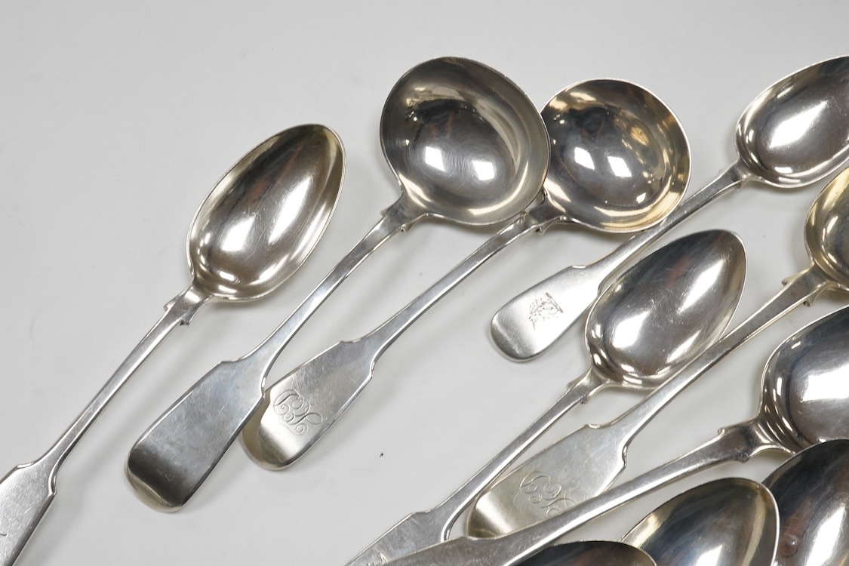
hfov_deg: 43.6
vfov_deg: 29.9
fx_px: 1061
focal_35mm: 45
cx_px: 424
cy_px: 283
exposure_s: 1/125
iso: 2500
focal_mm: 30
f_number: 20
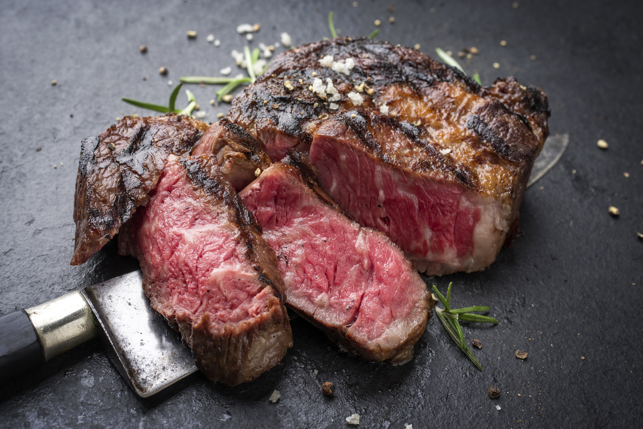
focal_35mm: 50
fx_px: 893
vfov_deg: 27.0
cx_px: 322
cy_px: 214
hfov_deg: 39.6
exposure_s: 1/200
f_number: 9
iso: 100
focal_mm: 50
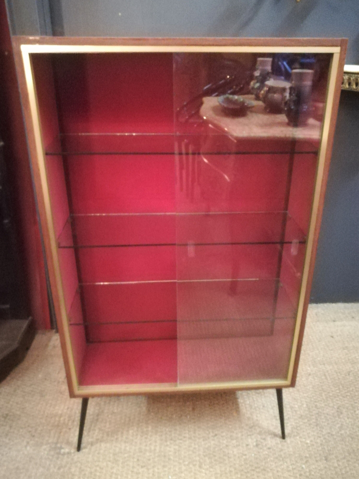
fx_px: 360
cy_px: 240
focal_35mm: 26
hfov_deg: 53.1
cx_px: 180
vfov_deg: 67.3
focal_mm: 3.83
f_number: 2.2
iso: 3200
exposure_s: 1/14.3
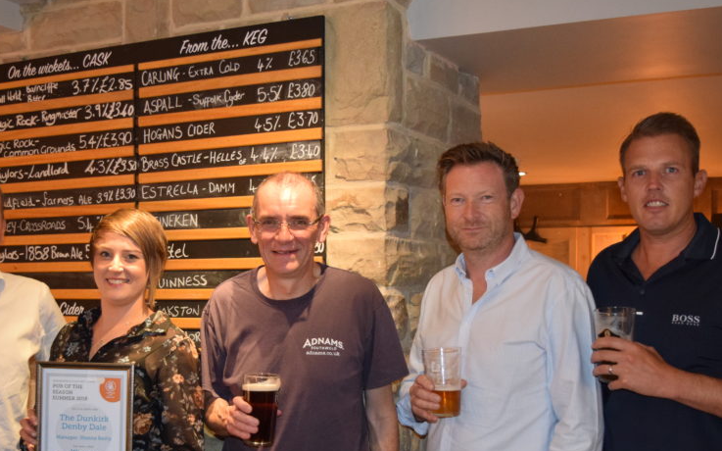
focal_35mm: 51
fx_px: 1003
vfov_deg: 25.1
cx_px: 286
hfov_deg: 39.4
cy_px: 321
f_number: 4
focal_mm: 24
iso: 2000
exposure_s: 1/60
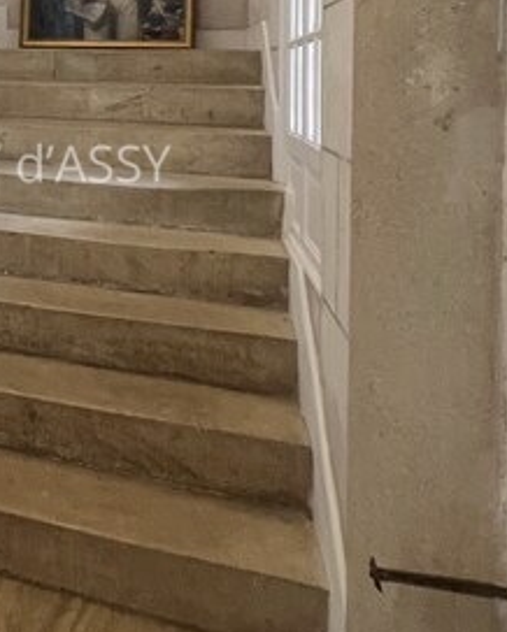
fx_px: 787
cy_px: 56
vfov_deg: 40.3
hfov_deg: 27.8
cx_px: -197
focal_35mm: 42
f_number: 1.8
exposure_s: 1/50
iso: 200
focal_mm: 1.57
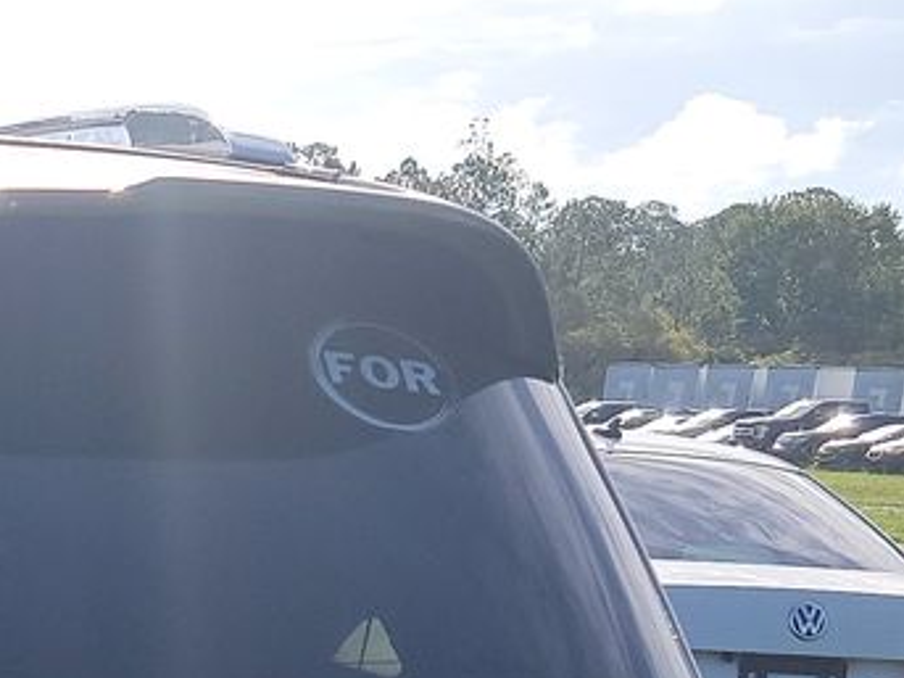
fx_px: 2924
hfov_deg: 15.9
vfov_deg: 12.2
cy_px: 1177
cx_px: -509
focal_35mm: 112
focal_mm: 6.7
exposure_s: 1/1029
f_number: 1.8
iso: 50
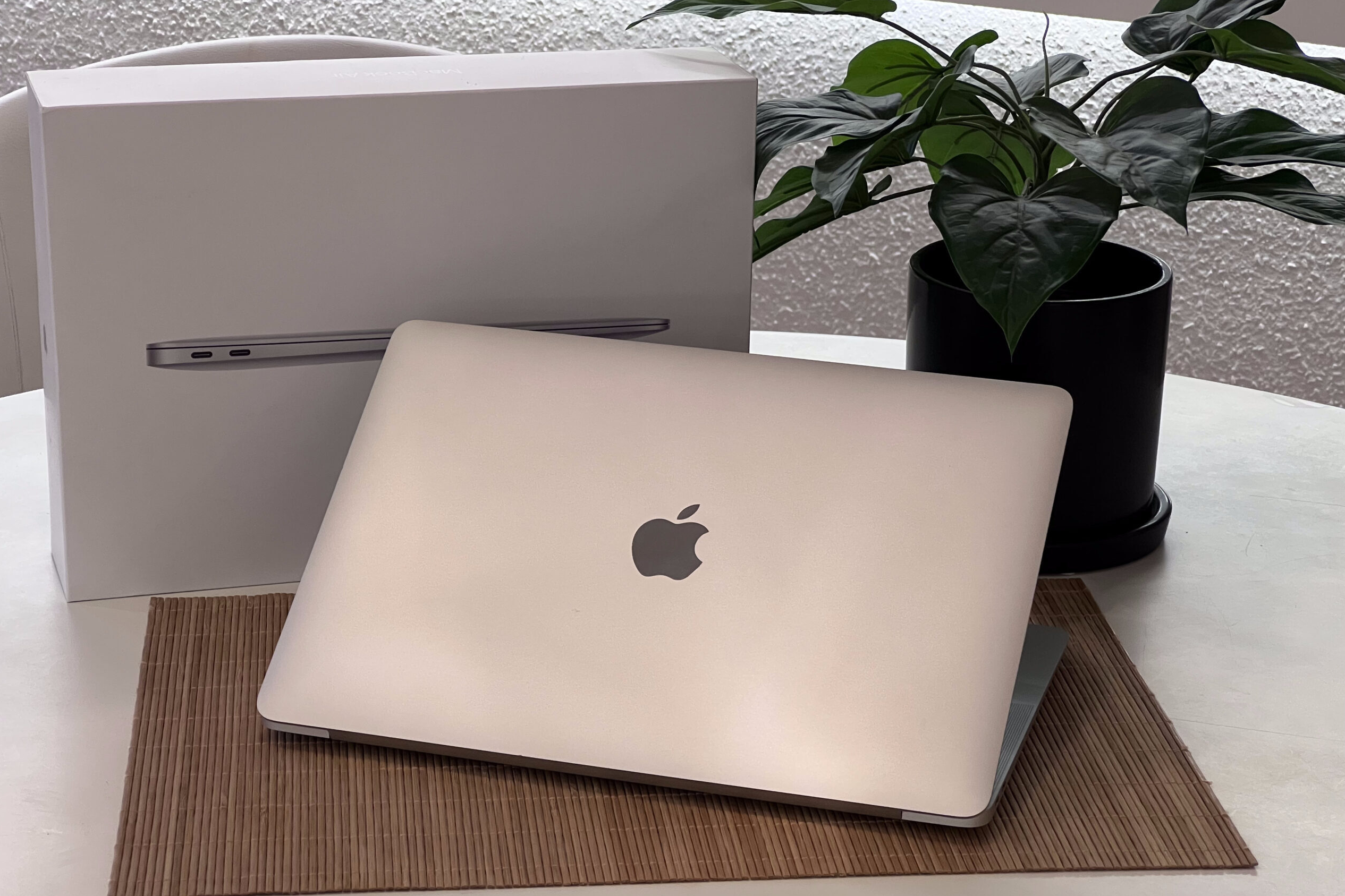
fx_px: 3026
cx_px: 665
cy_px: 503
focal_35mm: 81
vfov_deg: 16.8
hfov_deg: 25.1
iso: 200
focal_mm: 9
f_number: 2.8
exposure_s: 1/89
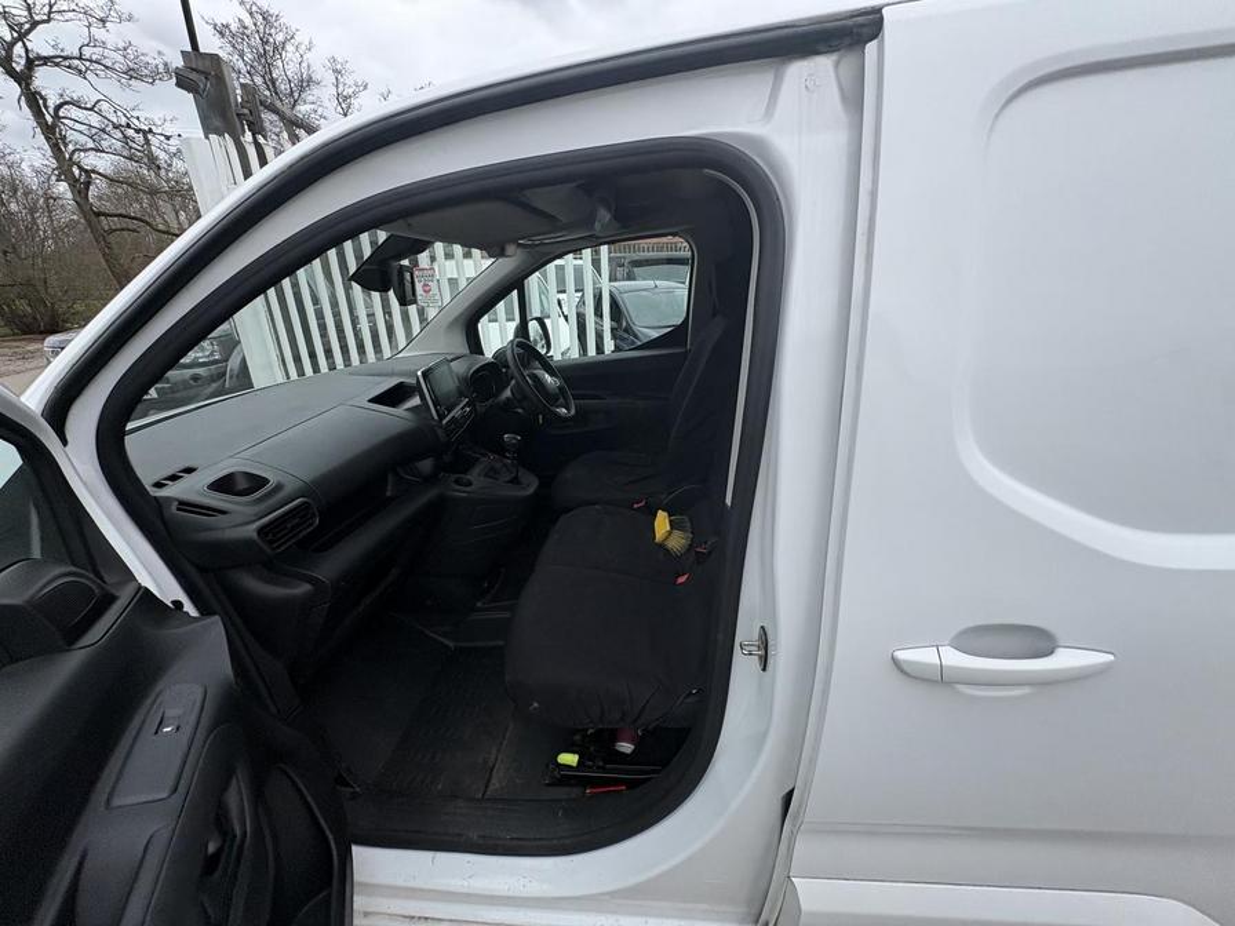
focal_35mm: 14
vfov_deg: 85.7
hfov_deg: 102.1
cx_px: 618
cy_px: 463
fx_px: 499
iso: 64
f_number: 2.2
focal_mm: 2.22
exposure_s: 1/386
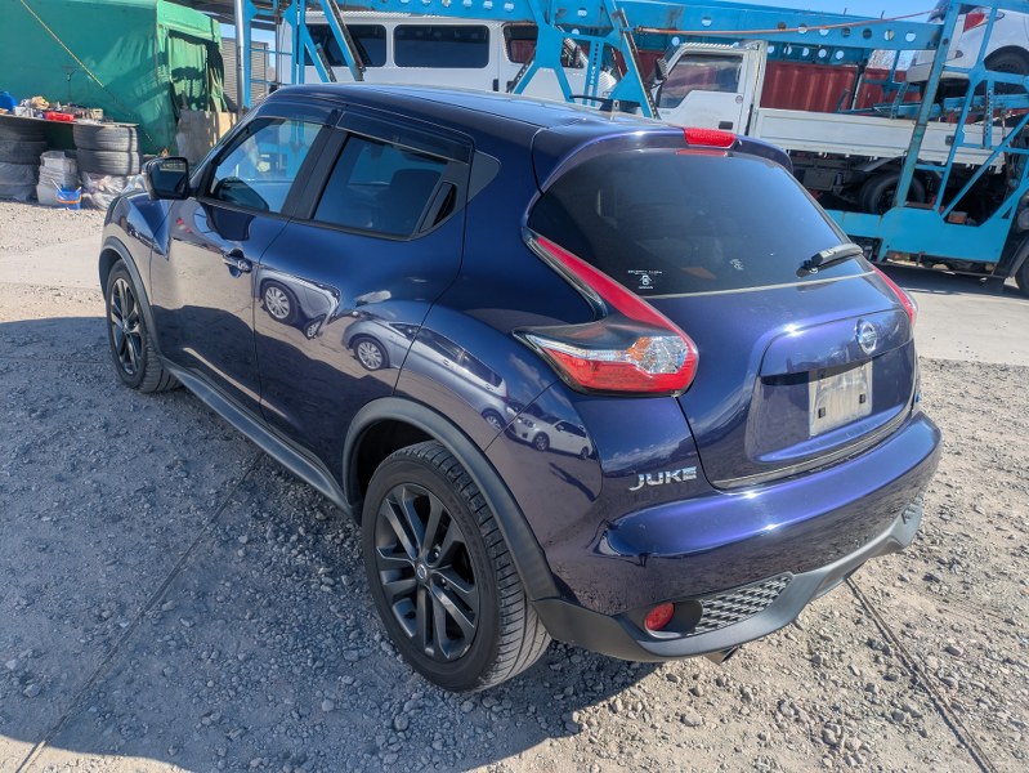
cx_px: 514
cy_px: 386
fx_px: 743
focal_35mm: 25
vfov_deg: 54.9
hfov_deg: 69.4
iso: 45
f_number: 1.89
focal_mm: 5.43
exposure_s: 1/1225
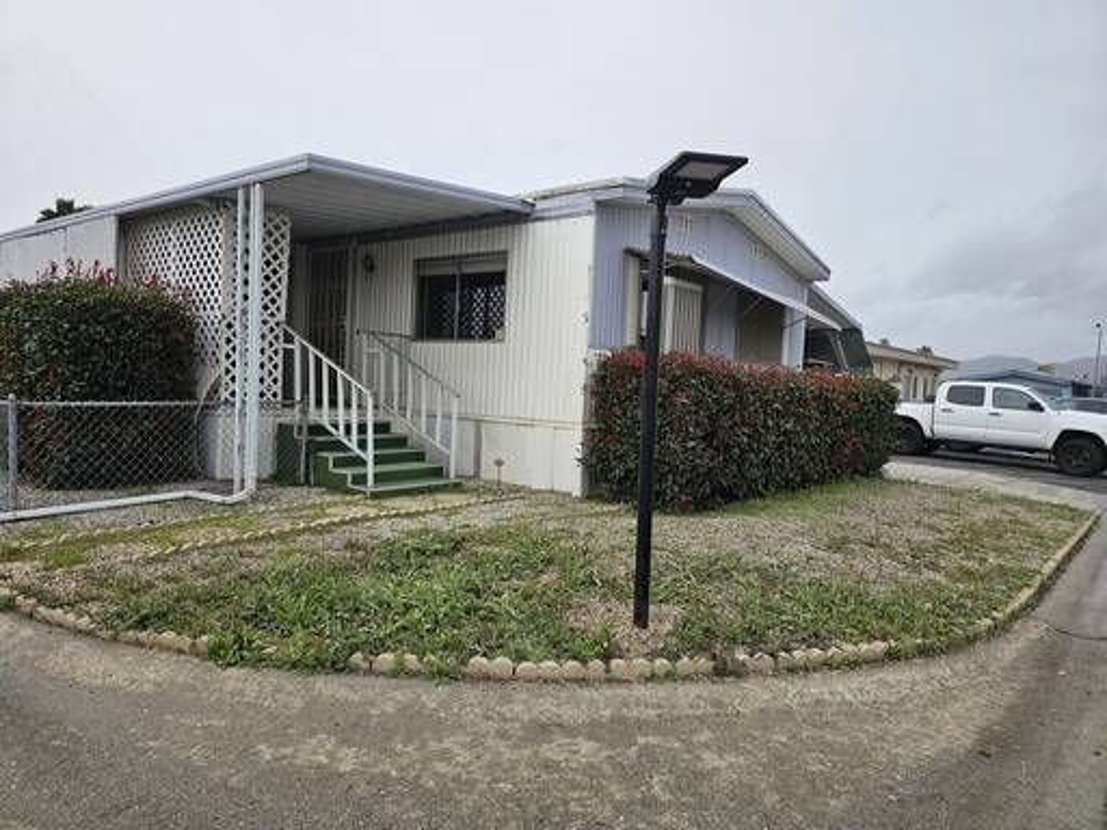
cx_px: 554
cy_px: 415
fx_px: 736
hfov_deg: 73.9
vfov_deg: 58.9
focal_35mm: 23
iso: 10
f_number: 1.7
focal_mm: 6.3
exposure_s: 1/611
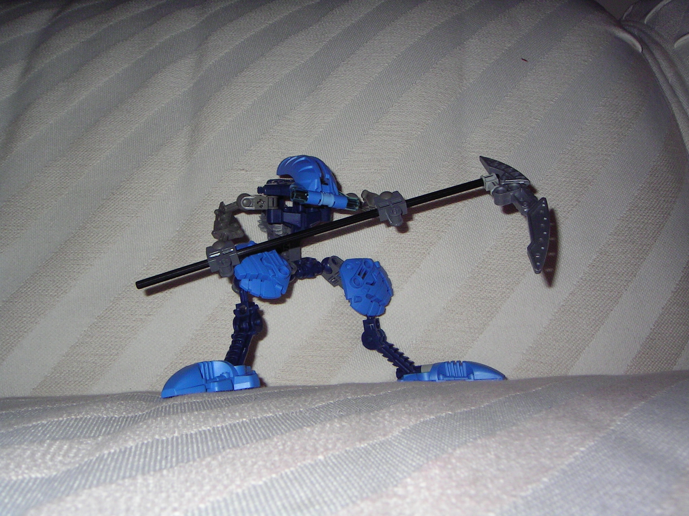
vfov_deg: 39.7
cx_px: 344
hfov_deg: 51.4
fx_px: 717
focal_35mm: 36
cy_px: 258
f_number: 4.8
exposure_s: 1/30
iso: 100
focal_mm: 5.6
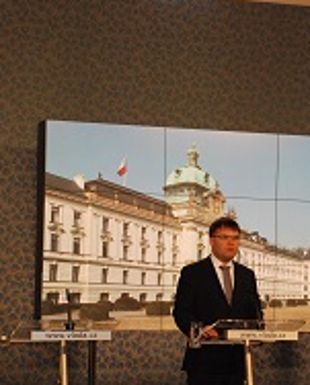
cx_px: 244
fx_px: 1453
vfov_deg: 15.1
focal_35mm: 127
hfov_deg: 12.1
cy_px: 221
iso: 1600
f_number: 5.6
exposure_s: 1/60
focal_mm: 44
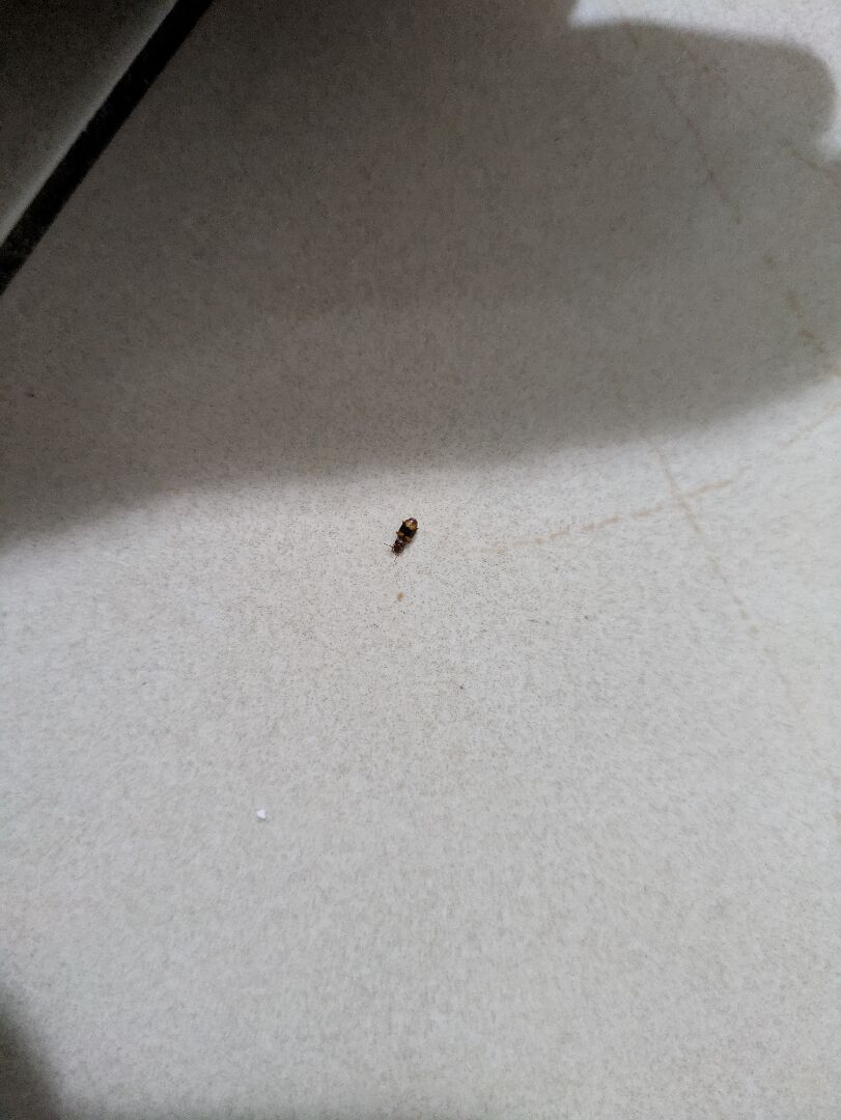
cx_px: 420
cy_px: 560
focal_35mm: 25
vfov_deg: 69.4
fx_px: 809
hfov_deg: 54.9
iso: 1282
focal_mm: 5.43
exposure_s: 1/24
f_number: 1.89
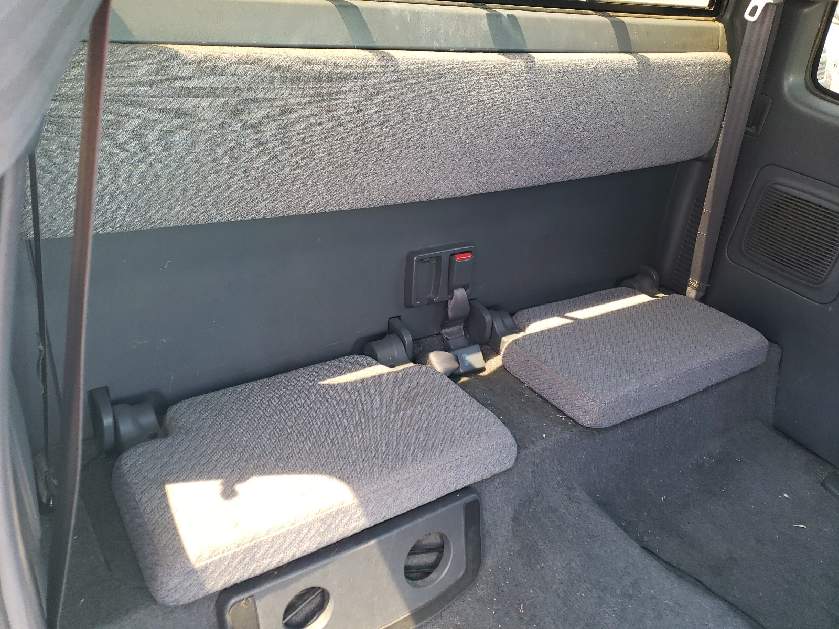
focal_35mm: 26
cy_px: 314
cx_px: 420
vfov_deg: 53.1
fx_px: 630
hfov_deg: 67.3
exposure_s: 1/100
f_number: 1.5
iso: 69
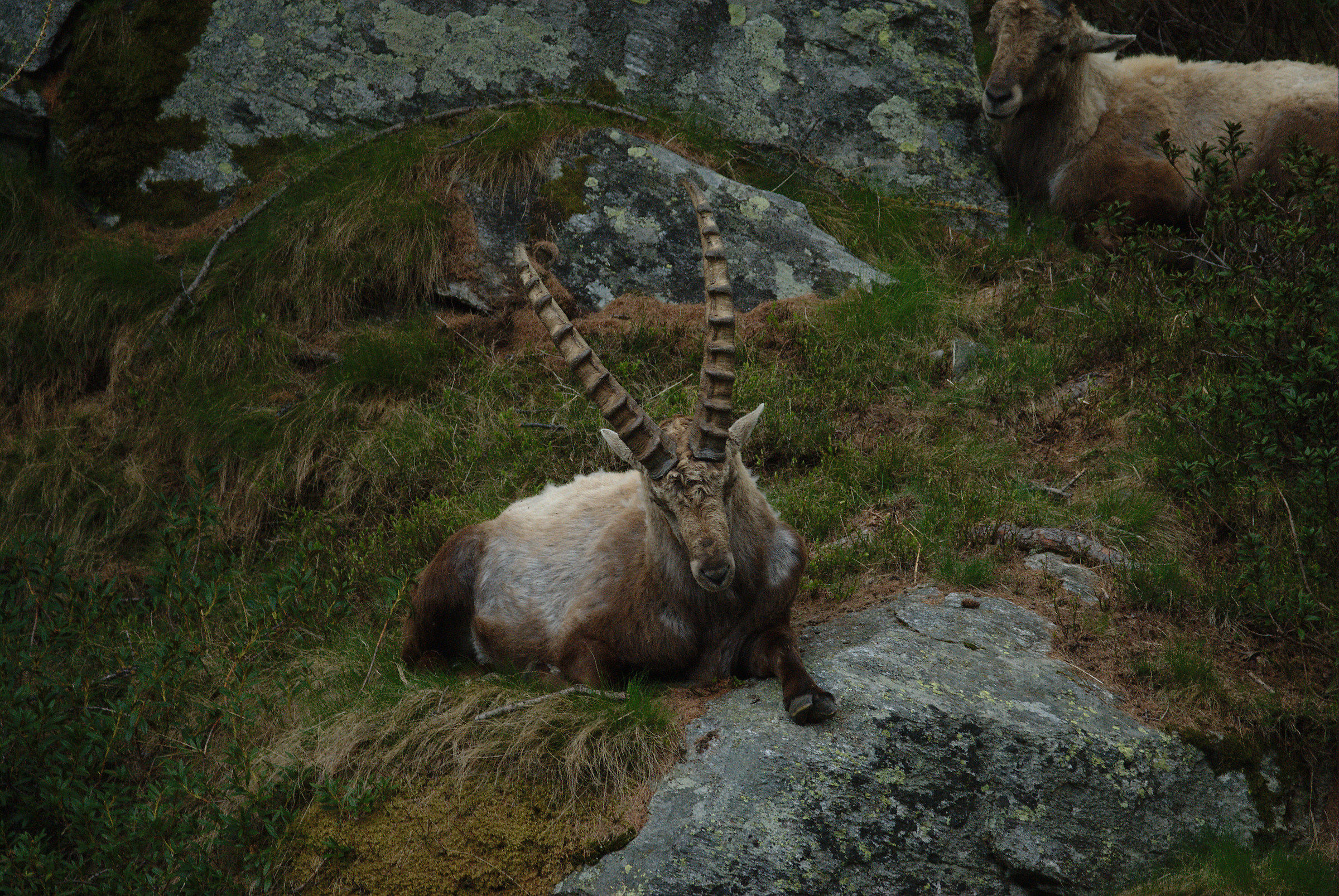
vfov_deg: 1.8
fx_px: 27931
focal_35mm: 750
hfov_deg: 2.7
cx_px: 670
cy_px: 448
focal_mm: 500
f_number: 8
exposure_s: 1/500
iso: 640
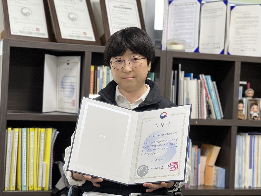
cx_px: 130
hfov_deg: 25.3
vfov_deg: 19.1
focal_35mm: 77
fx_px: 581
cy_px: 98
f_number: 2.8
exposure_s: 1/40
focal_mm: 9
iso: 125
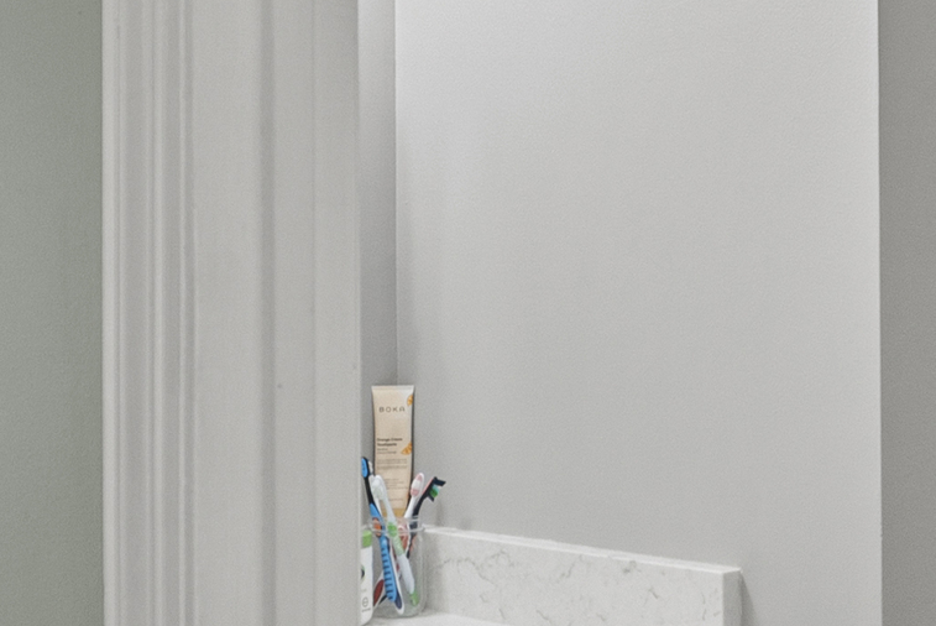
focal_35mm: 69
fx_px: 1795
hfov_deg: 29.2
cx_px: 538
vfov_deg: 19.7
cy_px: 246
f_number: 5.6
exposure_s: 1/60
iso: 400
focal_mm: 17
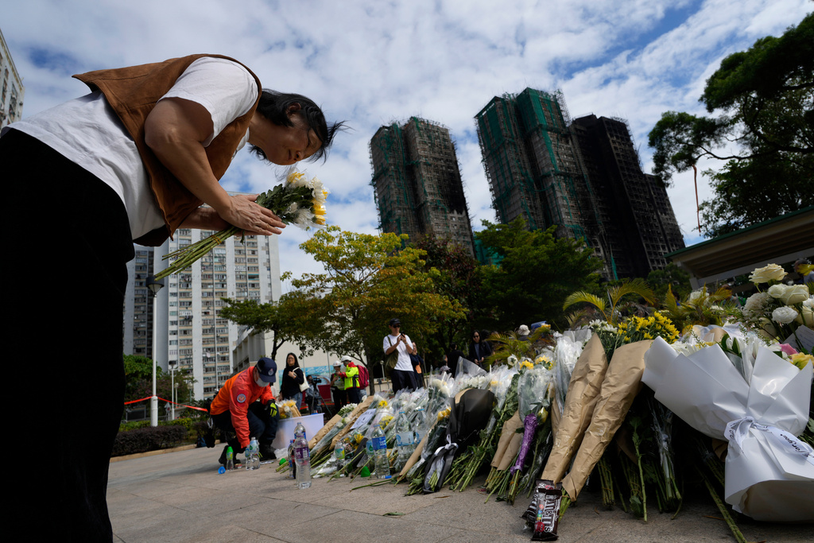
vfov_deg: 61.9
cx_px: 407
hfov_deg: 84.0
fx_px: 452
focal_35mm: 20
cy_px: 272
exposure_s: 1/500
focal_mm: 20
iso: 100
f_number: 8
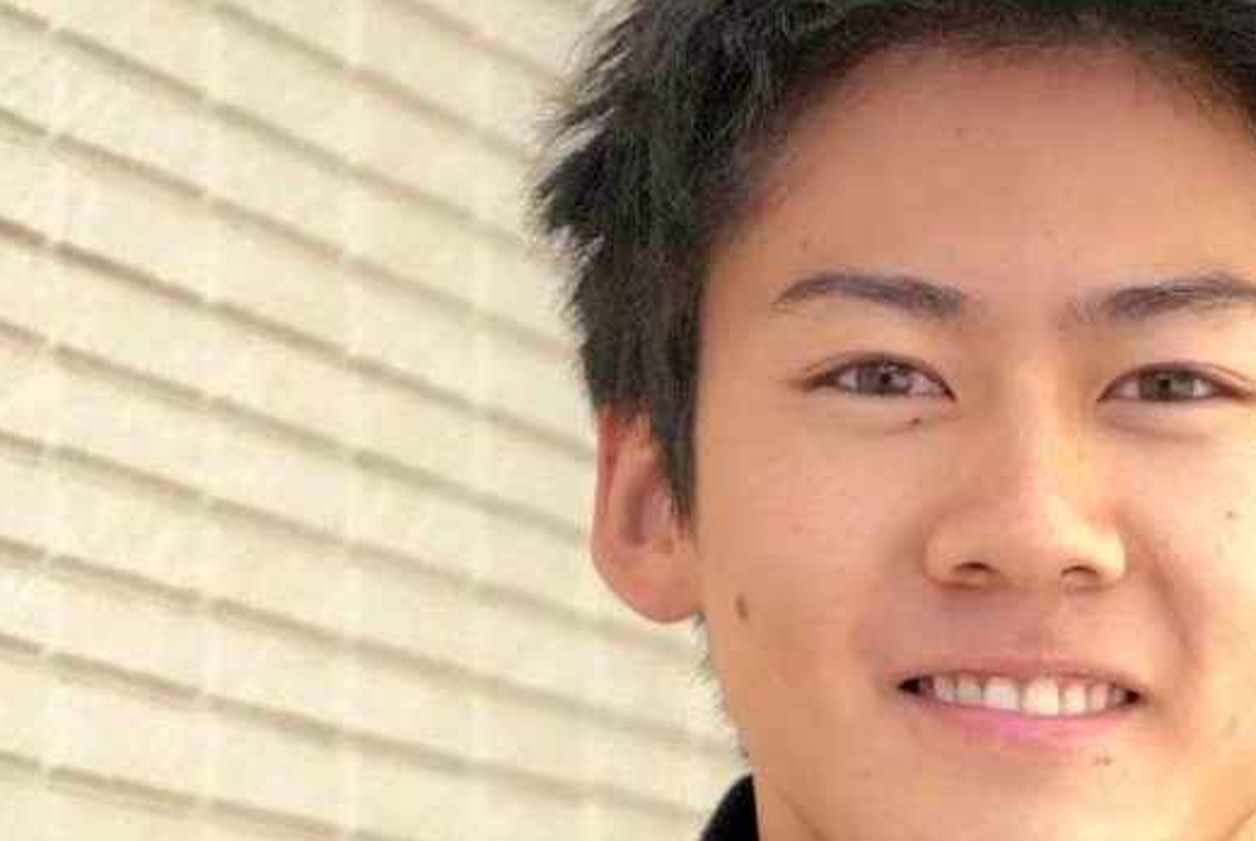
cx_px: 1019
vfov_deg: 5.2
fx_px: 9221
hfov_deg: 7.8
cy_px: 640
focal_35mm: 264
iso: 12800
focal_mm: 85
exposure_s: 1/10000
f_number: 7.1
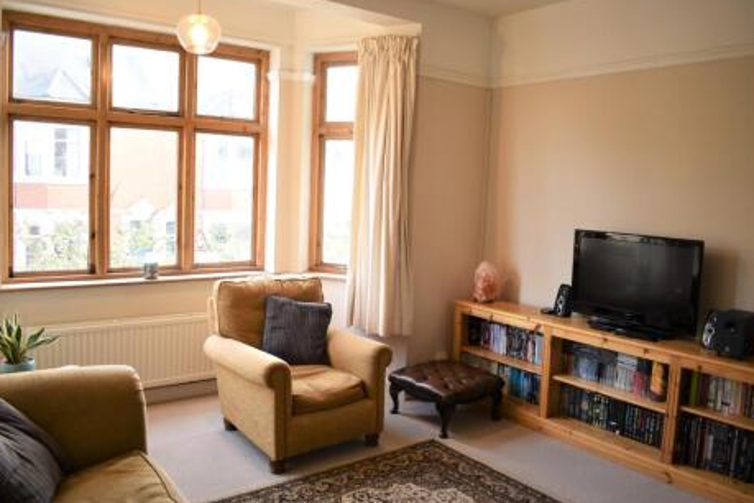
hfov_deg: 65.5
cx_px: 373
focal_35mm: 28
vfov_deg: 46.4
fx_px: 586
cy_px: 244
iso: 200
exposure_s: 1/30
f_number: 3.5
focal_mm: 18
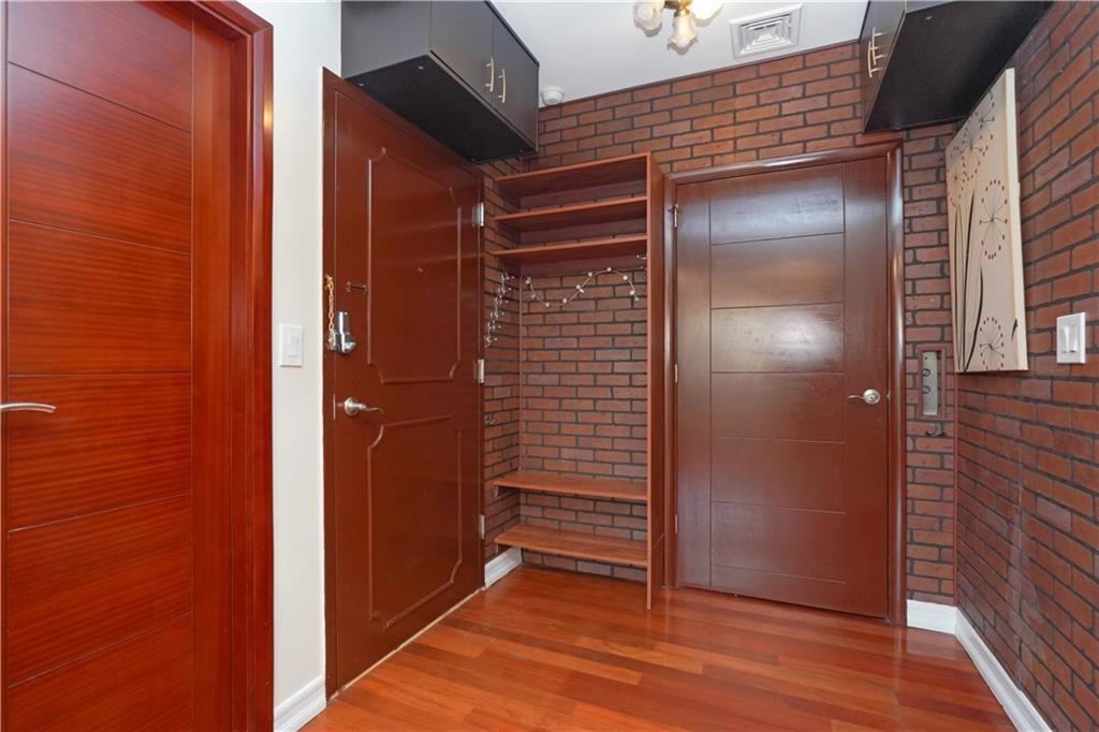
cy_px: 366
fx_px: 504
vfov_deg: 72.0
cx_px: 550
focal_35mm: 16
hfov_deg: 95.0
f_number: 4
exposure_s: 1/160
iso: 800
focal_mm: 11
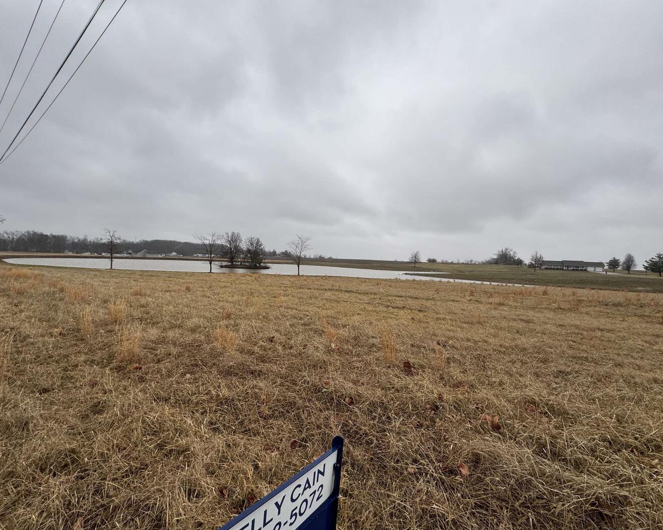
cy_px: 265
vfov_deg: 84.0
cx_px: 335
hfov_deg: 96.8
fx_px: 294
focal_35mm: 15
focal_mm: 2.22
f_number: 2.2
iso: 40
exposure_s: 1/232
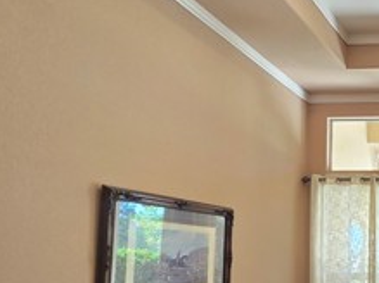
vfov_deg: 35.9
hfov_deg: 33.7
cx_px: 505
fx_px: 416
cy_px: 242
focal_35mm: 38
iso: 125
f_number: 2.2
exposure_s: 1/60
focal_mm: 2.2
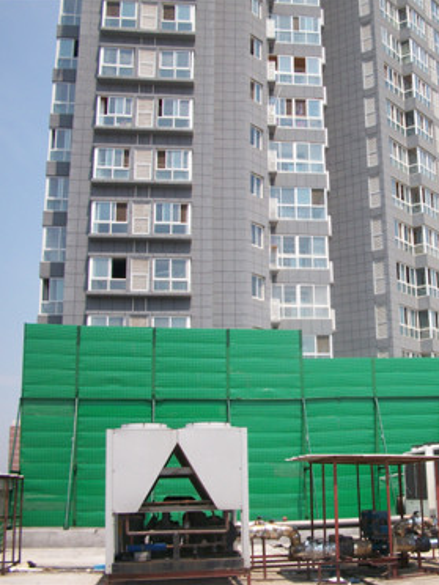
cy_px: 292
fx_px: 795
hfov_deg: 30.1
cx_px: 356
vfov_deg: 40.4
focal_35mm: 47
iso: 80
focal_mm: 6.3
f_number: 5.6
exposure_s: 1/320
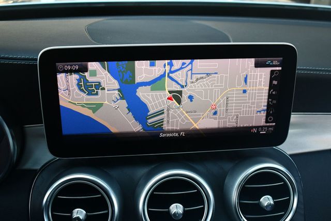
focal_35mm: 44
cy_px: 110
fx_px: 405
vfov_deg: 30.6
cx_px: 166
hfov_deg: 44.5
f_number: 3.8
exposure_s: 1/250
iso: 640
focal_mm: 22
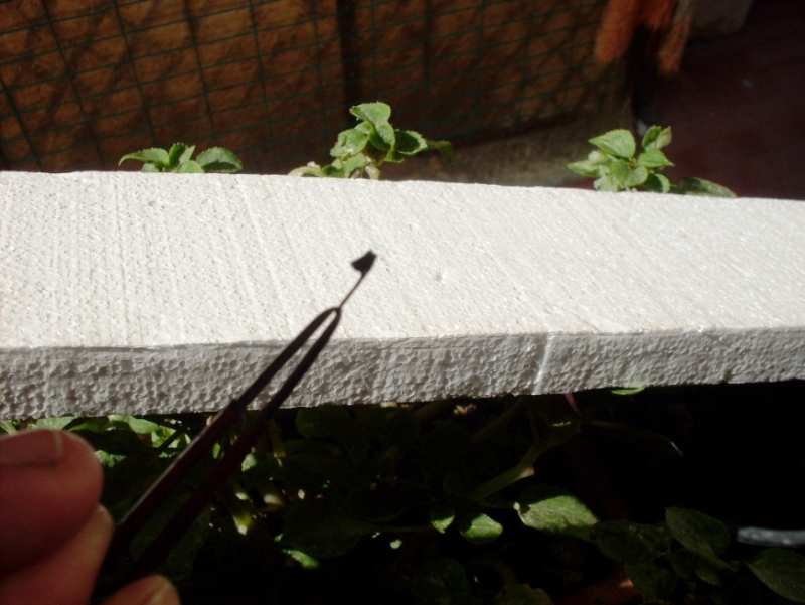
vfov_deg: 37.8
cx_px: 402
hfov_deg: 49.0
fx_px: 884
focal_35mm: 38
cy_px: 302
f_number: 8.4
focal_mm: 6.3
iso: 80
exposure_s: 1/180
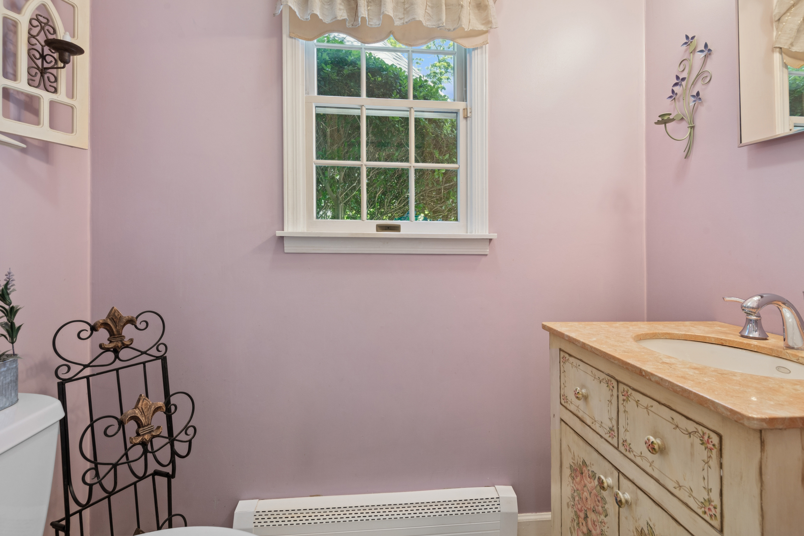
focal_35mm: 16
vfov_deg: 73.8
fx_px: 357
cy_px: 268
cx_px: 402
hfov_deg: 96.7
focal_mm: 16
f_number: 9
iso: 200
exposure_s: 1/8
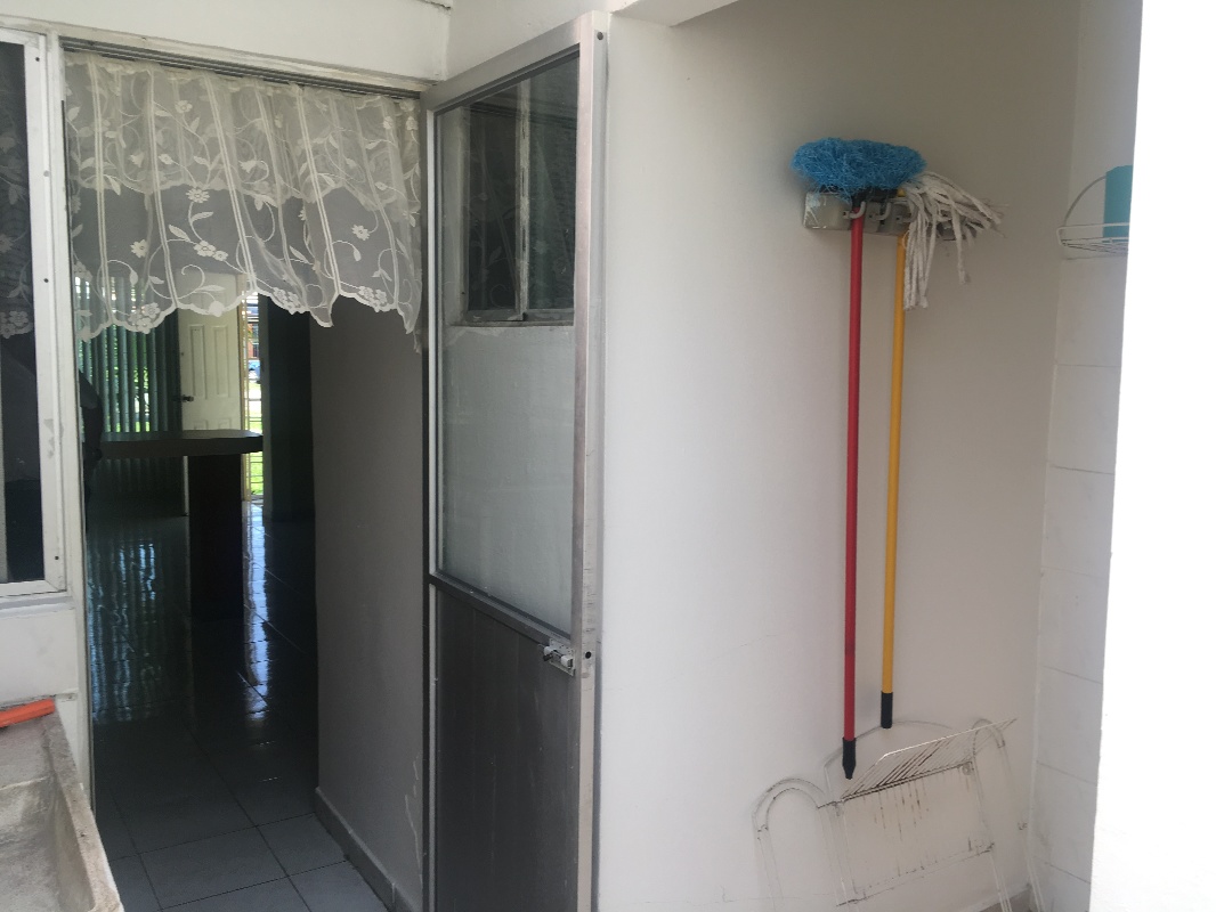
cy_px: 456
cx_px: 608
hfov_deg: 61.6
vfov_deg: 48.2
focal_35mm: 29
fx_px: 1019
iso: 25
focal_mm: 4.15
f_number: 2.2
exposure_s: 1/154
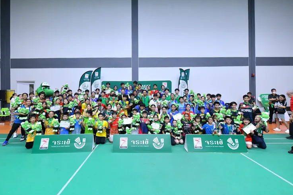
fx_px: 146
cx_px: 139
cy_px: 94
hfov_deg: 89.9
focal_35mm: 18
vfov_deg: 67.3
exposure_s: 1/100
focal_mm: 17
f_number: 5
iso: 1600
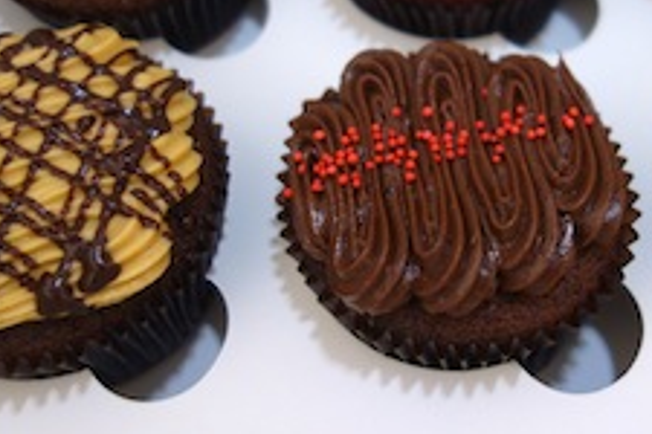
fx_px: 1014
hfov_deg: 35.2
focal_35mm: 56
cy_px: 41
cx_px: 449
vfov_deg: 23.5
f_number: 1.8
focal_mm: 10.4
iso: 125
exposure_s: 1/60
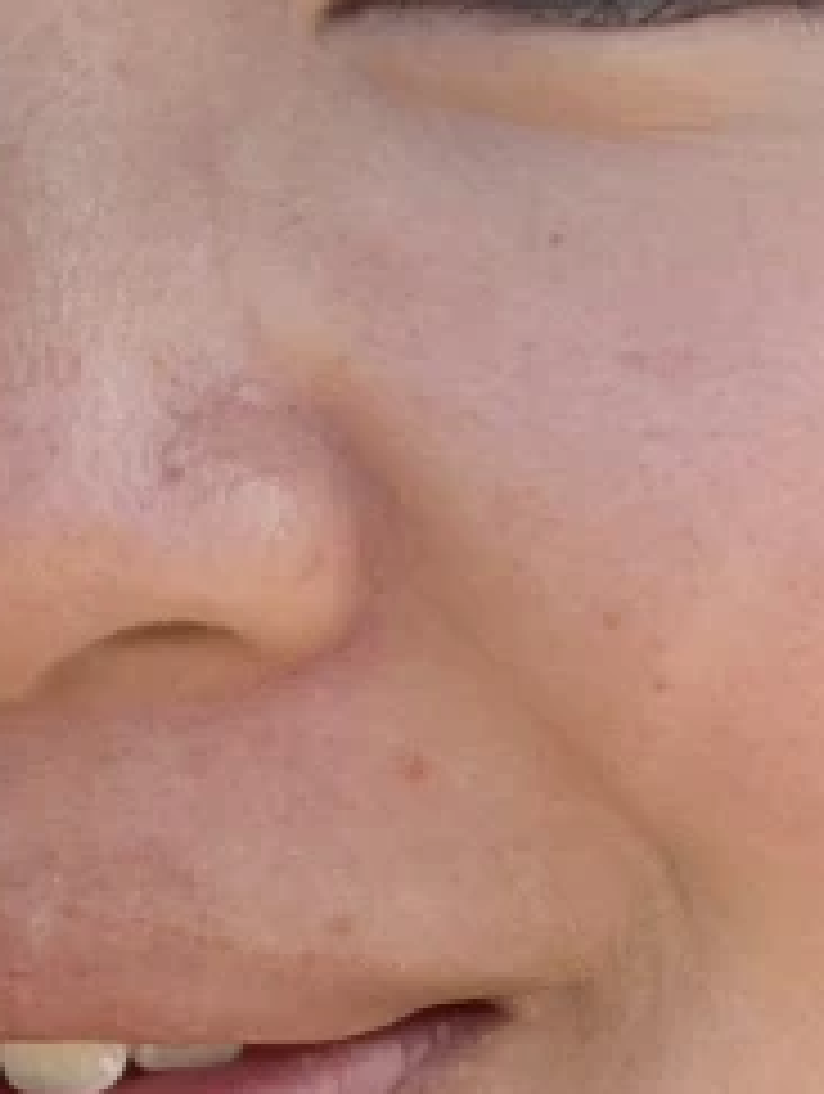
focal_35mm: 189
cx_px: 243
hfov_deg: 7.9
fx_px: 5983
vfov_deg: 10.3
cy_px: 1148
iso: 20
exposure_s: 1/129
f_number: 2.2
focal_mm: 2.87
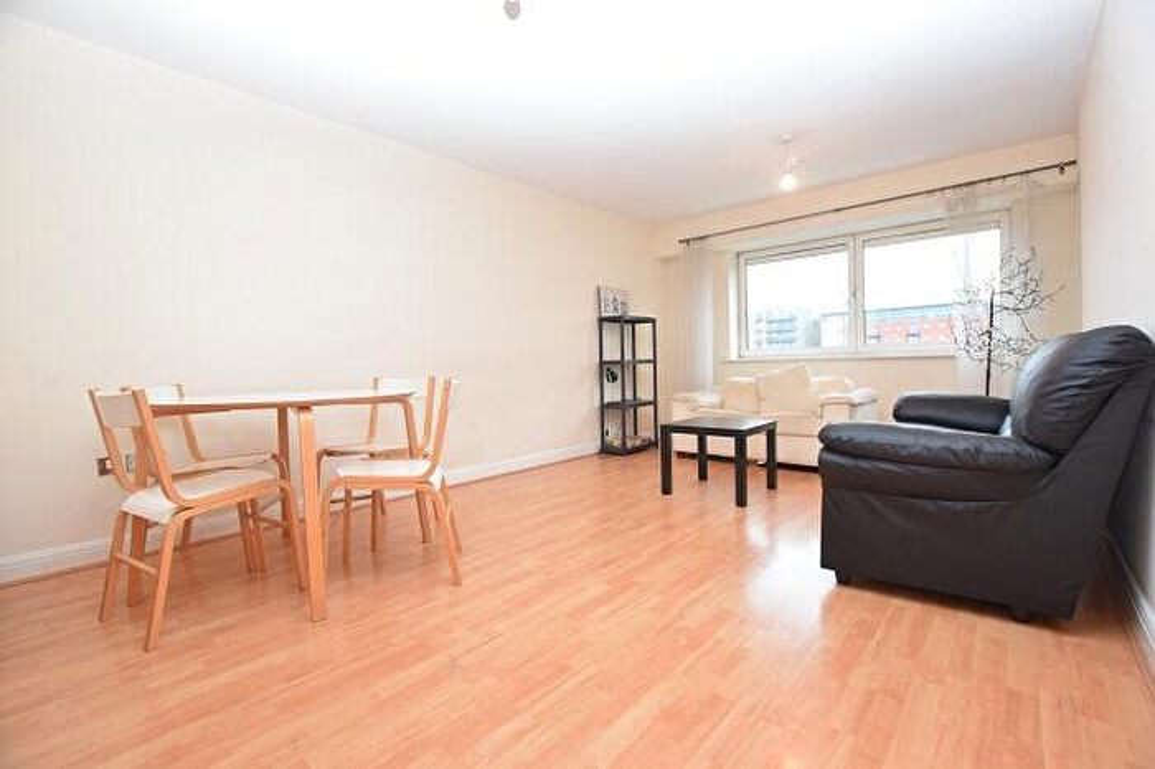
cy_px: 384
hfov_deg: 100.4
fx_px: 481
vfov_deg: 77.3
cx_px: 578
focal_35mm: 15
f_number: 5
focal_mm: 10
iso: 800
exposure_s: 1/100
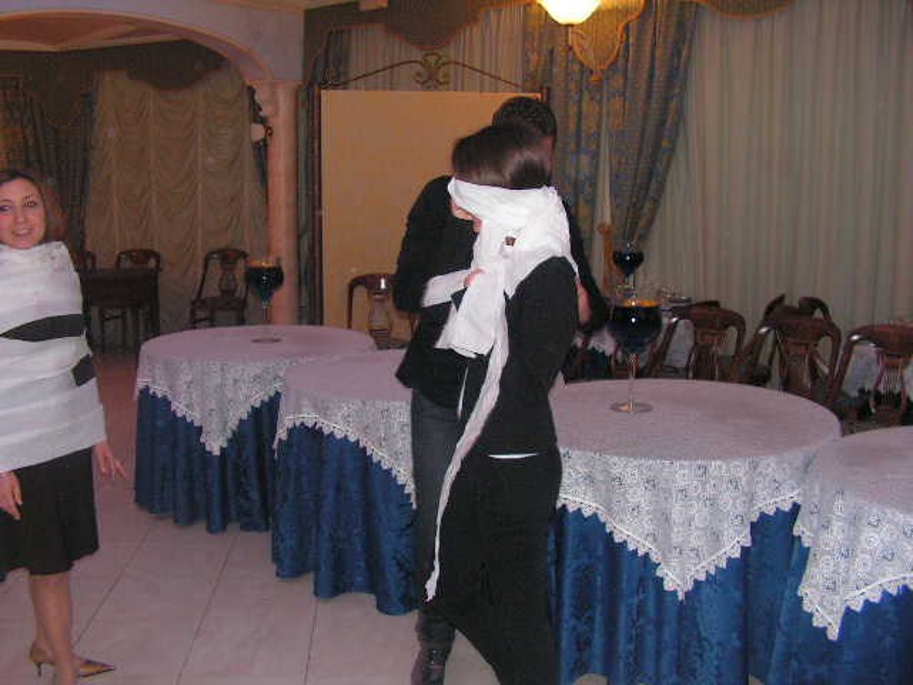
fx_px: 950
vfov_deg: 39.7
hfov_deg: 51.4
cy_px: 342
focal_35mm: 36
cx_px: 456
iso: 200
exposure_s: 1/40
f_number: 3.2
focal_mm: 6
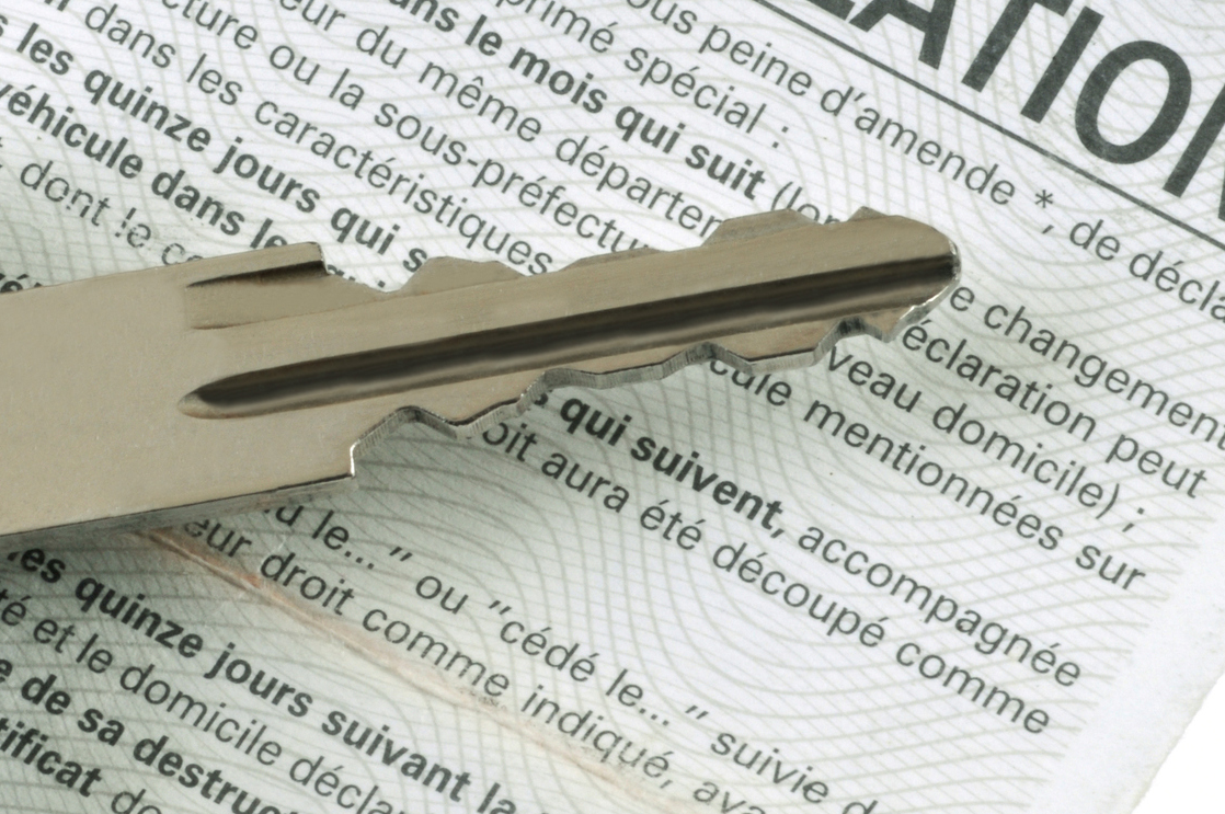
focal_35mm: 171
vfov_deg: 8.0
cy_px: 157
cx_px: 257
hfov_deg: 12.0
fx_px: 5813
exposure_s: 1/160
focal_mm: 60
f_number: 36
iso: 200
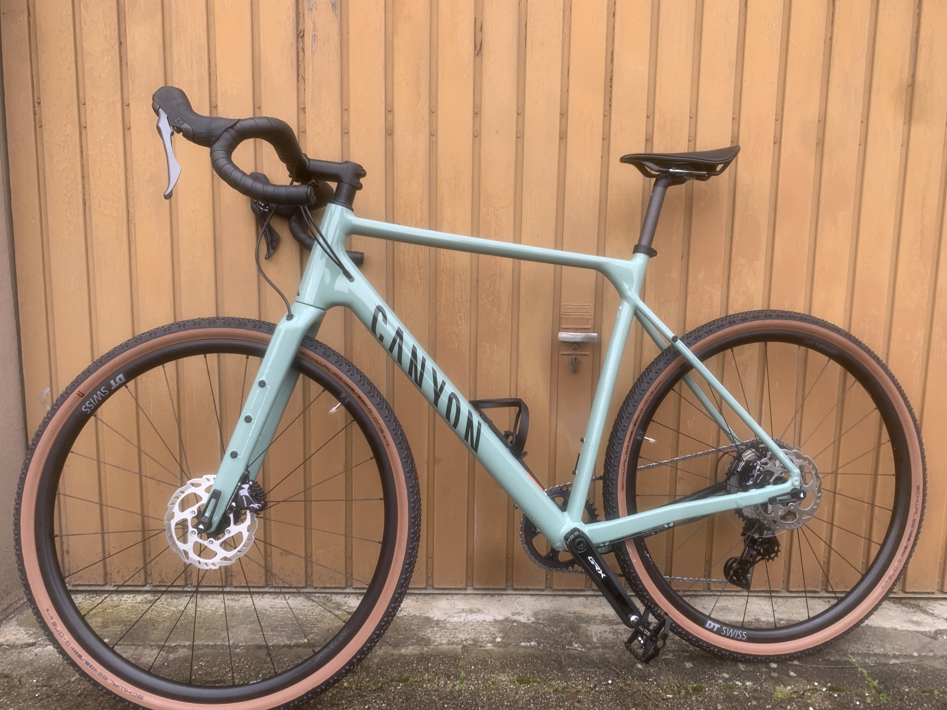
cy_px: 355
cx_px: 474
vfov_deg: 53.1
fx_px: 711
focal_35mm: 26
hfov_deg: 67.3
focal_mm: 4.25
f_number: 1.8
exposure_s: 1/254
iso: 25
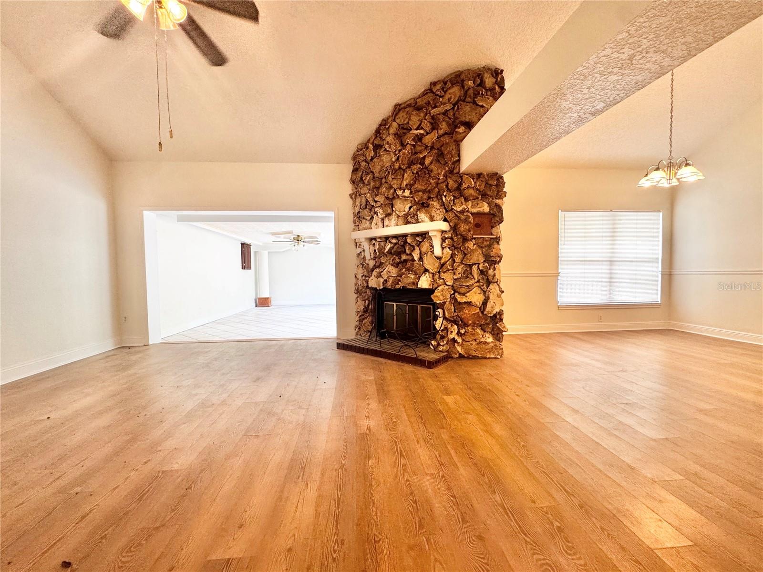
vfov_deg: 85.7
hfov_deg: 102.1
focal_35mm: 14
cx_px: 382
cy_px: 286
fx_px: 309
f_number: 2.2
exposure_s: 1/120
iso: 200
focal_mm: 2.22
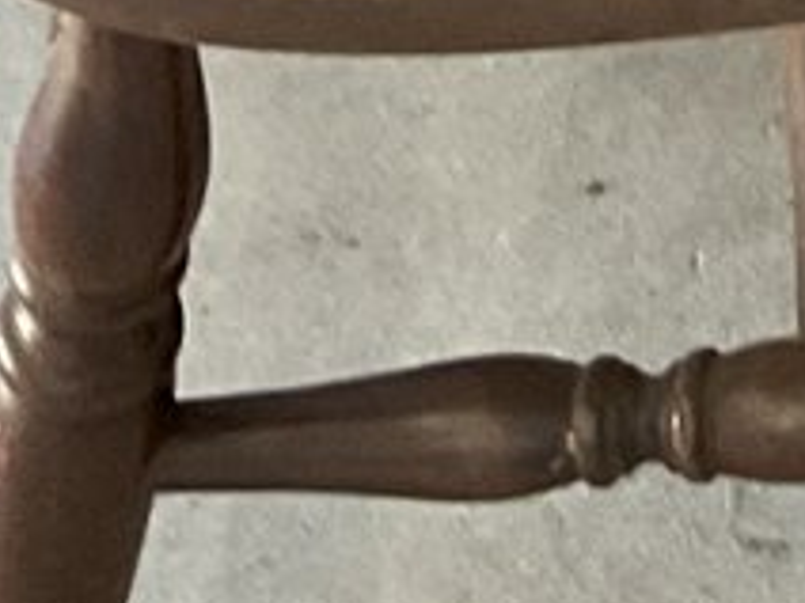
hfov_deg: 8.8
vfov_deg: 6.4
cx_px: 1775
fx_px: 4814
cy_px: -1344
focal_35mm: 207
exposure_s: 1/40
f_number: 1.8
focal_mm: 3
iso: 250
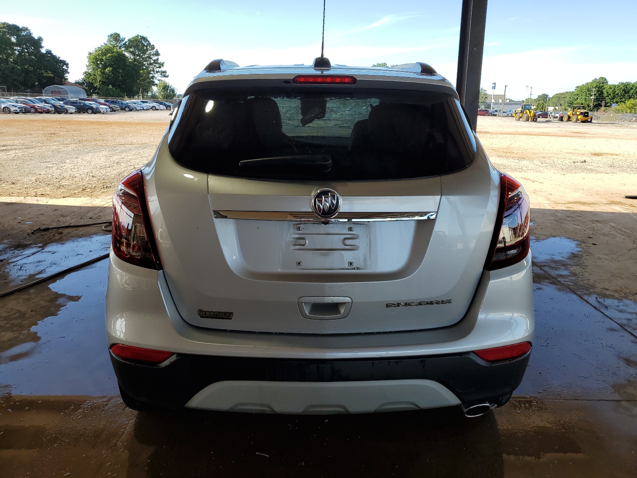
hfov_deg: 67.3
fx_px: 478
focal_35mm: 26
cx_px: 318
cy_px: 239
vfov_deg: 53.1
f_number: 1.5
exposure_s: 1/1111
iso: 50
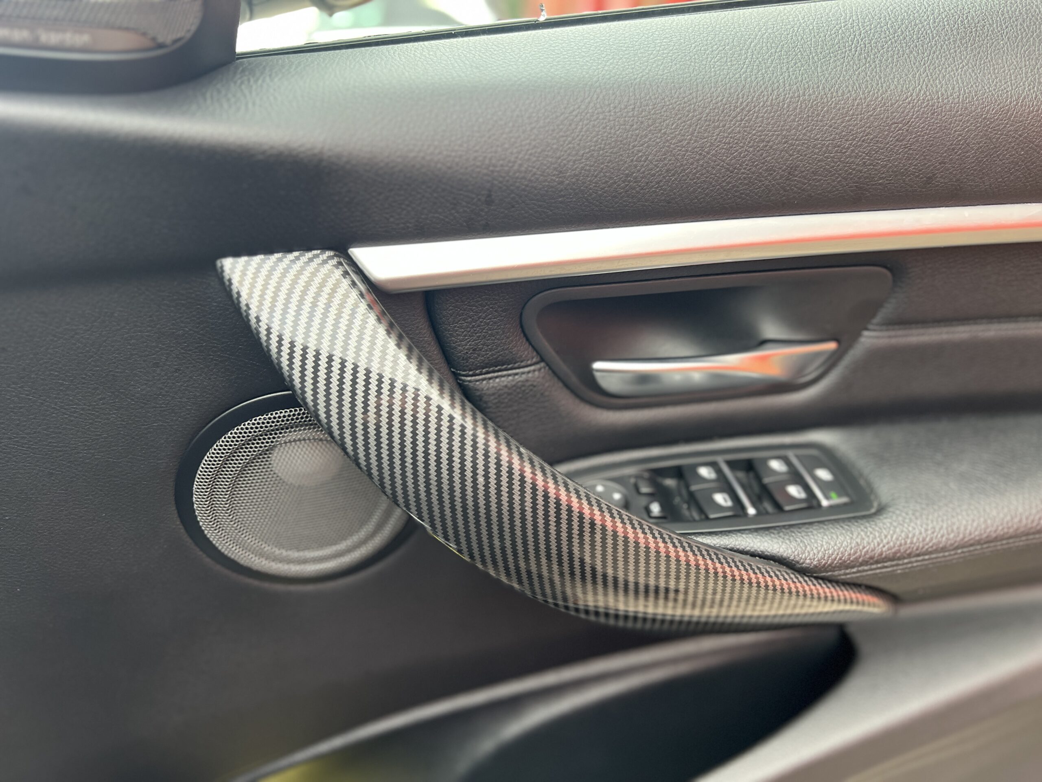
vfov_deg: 53.1
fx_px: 783
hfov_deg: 67.3
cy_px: 391
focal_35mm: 26
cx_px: 521
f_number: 1.5
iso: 200
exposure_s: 1/60
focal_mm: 5.7
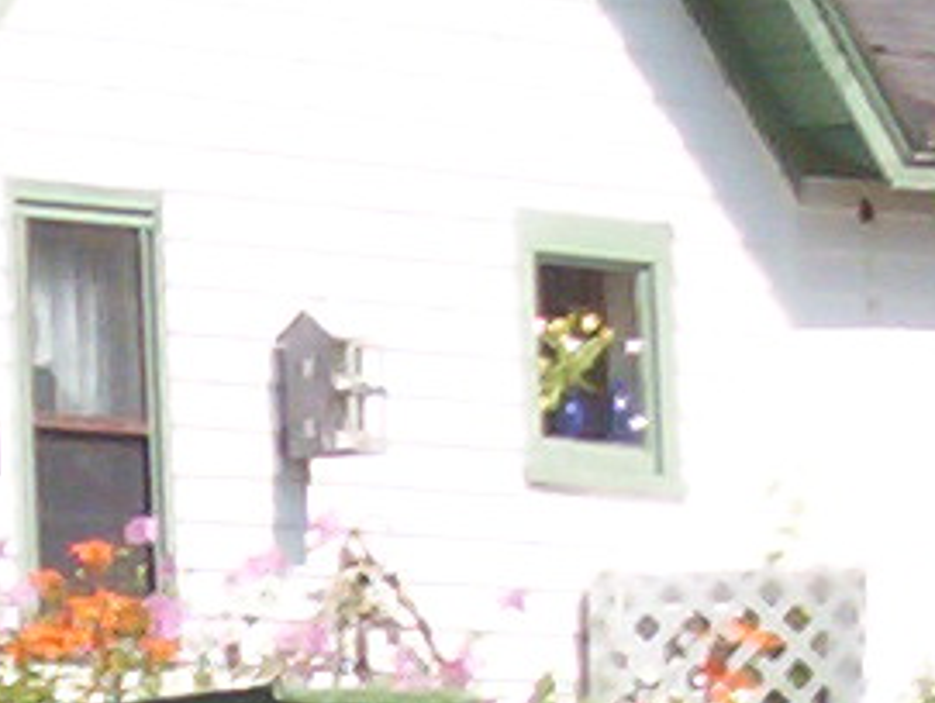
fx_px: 17607
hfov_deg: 3.0
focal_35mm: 651
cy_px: 762
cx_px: -800
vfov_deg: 2.3
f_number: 4.72
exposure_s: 1/491
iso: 100
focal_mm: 16.61
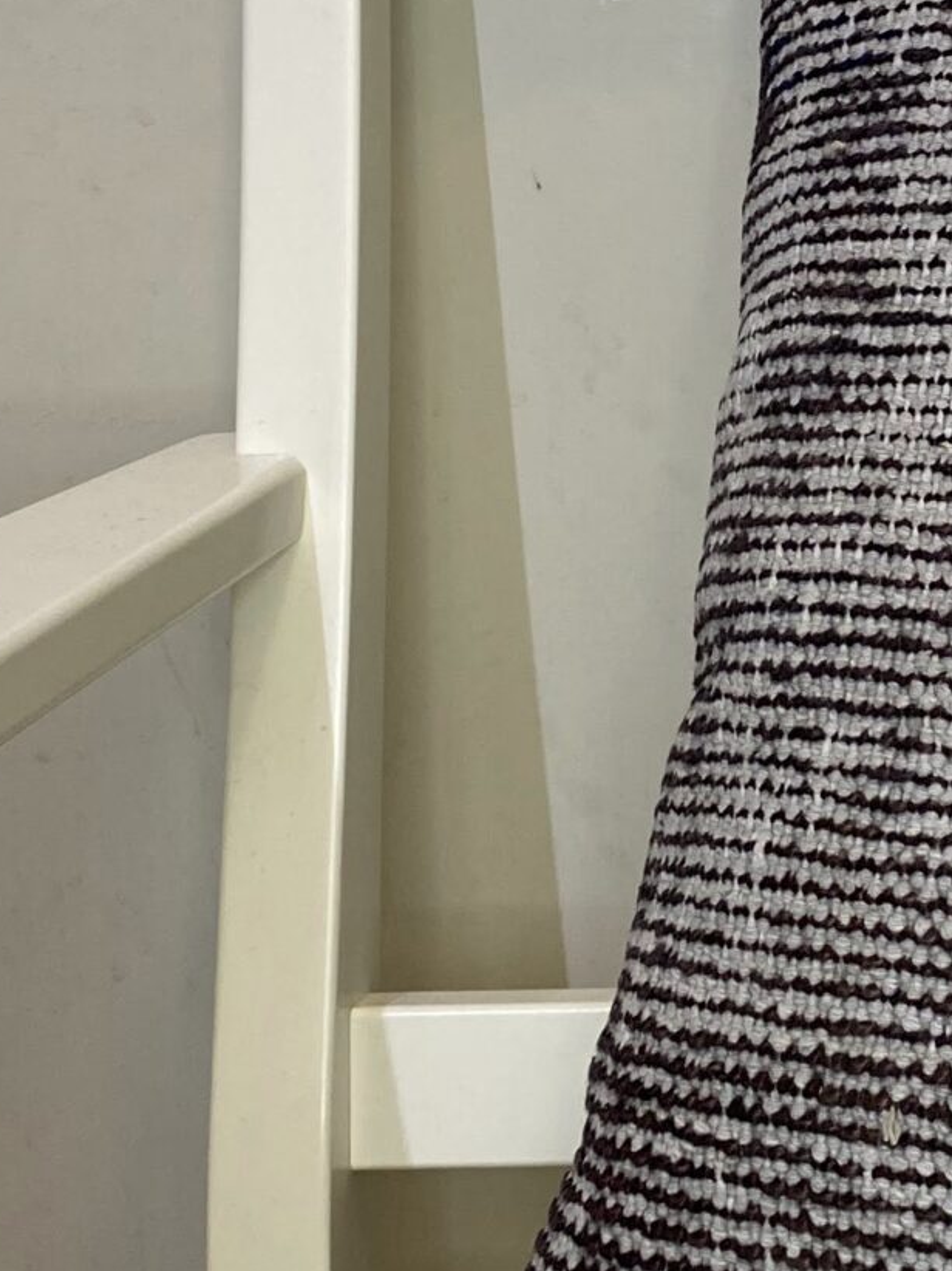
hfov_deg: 17.4
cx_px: 1114
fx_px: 2972
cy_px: 237
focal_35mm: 81
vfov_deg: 23.7
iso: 125
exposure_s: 1/102
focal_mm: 4.25
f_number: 1.8
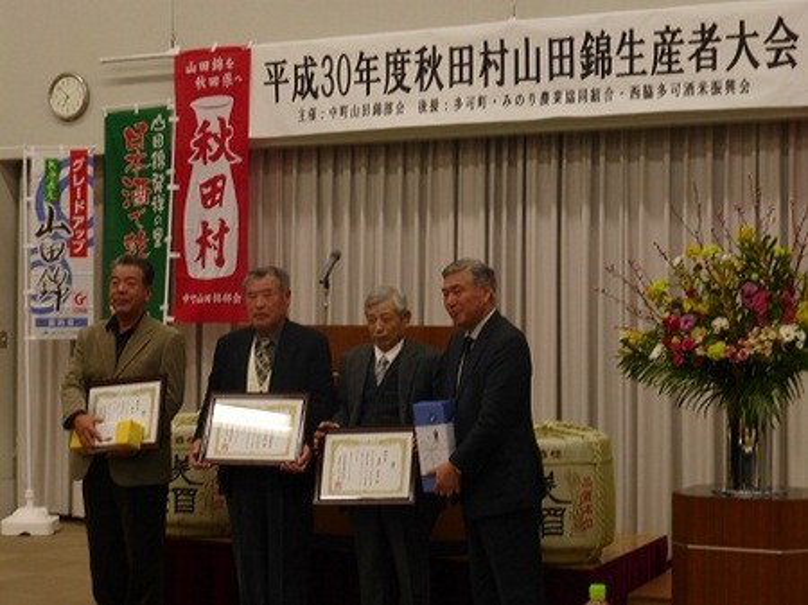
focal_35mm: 64
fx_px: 1493
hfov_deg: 30.3
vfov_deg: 22.9
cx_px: 404
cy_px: 302
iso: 200
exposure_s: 1/80
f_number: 4.5
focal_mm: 11.5
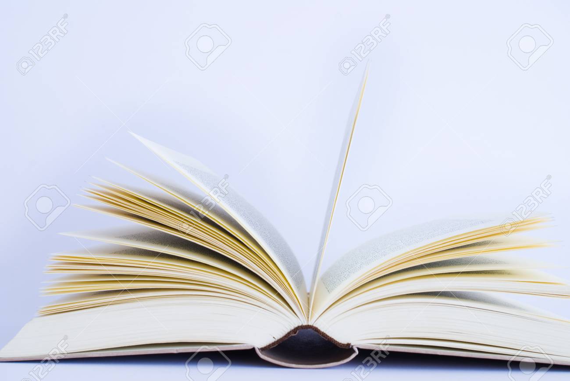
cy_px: 190
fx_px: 832
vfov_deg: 25.8
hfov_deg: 37.8
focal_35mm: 52
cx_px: 285
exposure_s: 4
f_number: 10
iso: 100
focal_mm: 35
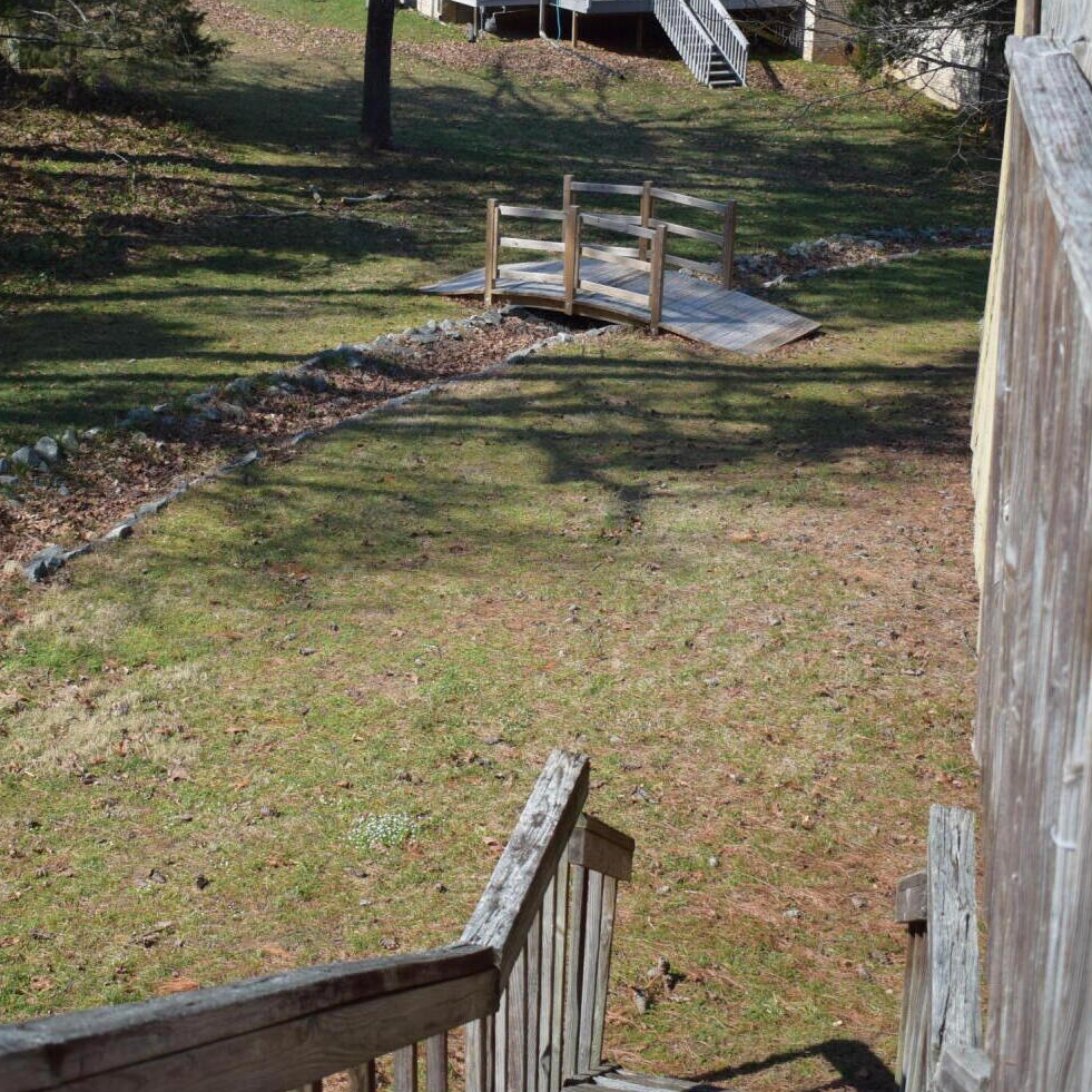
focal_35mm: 52
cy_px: 385
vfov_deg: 32.6
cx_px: 407
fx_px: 1856
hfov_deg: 32.6
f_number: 3.8
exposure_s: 1/1250
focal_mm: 20
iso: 200
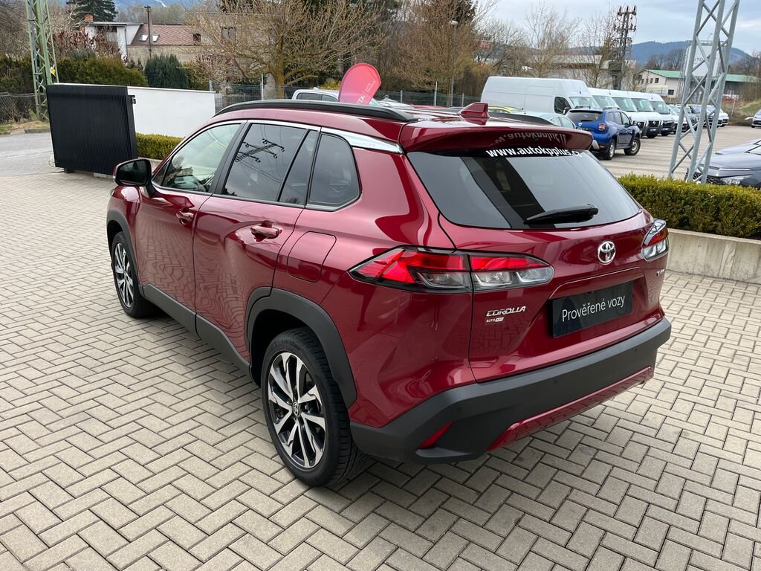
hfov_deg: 67.3
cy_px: 286
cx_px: 380
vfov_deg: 53.1
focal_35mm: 26
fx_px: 572
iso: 50
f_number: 1.6
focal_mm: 5.1
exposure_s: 1/891
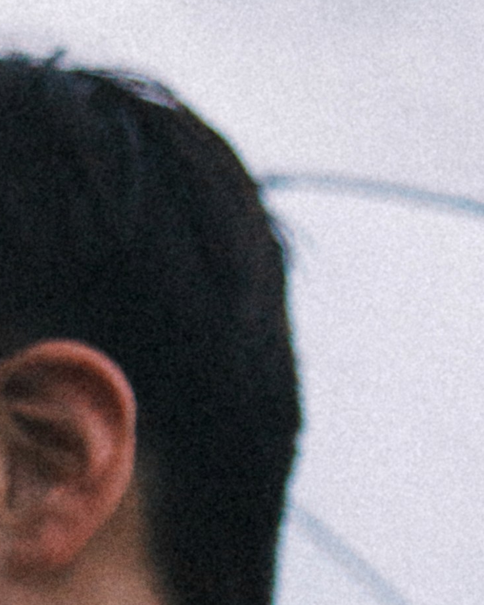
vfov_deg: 6.8
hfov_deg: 5.4
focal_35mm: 284
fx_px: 5085
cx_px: -349
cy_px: 271
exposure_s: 1/5000
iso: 320
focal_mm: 35
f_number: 2
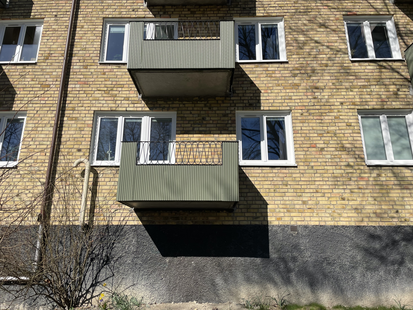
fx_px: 310
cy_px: 155
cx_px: 206
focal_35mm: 26
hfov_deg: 67.3
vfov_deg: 53.1
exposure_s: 1/4651
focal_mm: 4.2
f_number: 1.6
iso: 32
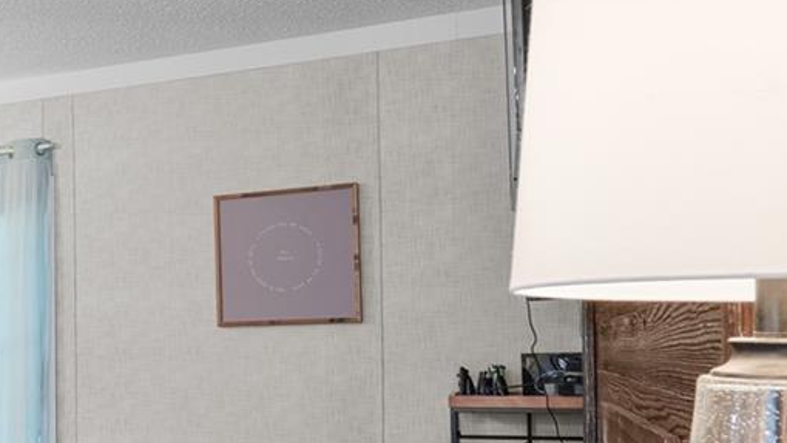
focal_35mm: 46
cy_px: 369
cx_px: -157
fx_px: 960
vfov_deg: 25.4
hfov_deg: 35.2
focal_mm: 14
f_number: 8
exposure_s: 1/2
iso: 400
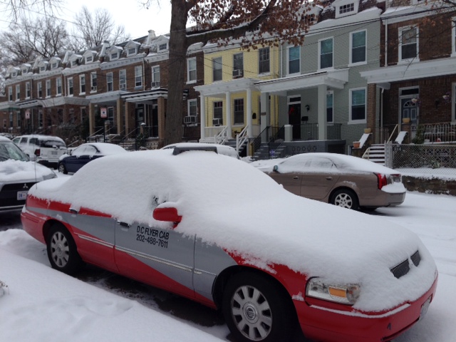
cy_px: 171
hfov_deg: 55.4
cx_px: 228
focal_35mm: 33
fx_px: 435
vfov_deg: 42.9
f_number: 2.4
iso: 50
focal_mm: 4.12
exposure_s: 1/1106
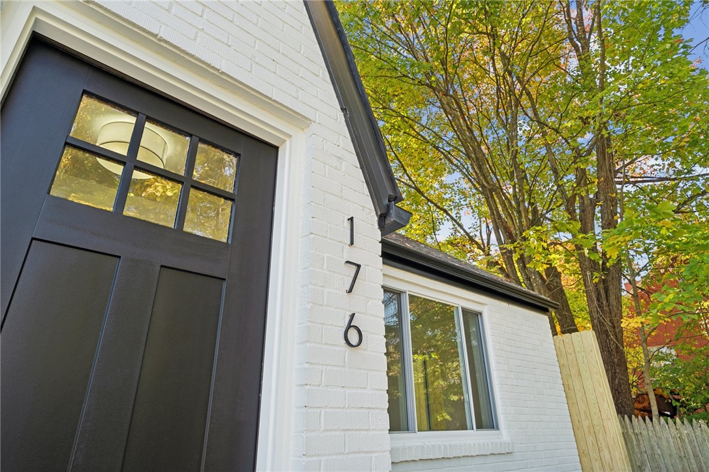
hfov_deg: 86.9
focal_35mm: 19
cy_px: 236
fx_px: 374
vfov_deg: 64.5
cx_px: 354
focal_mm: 19
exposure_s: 1/13
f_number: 11
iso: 50
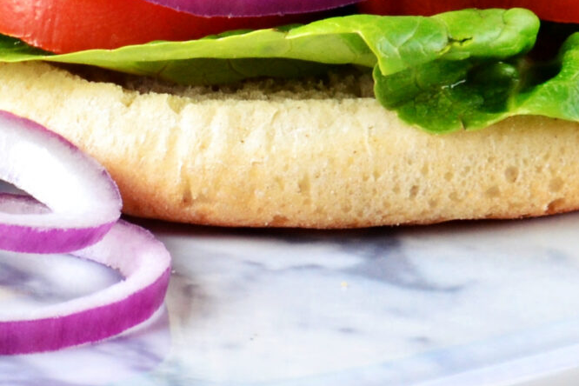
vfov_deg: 1.2
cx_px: -70
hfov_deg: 1.8
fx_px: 18543
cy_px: -60
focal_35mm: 1153
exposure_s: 1/13
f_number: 13
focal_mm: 200
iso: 400
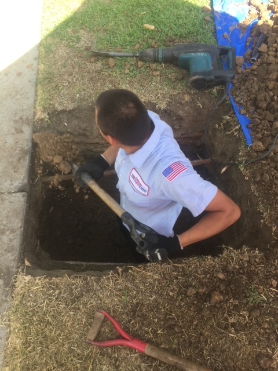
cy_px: 186
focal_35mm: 29
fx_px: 311
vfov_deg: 61.7
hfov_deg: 48.2
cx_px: 139
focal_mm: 4.15
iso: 32
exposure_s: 1/260
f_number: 2.2
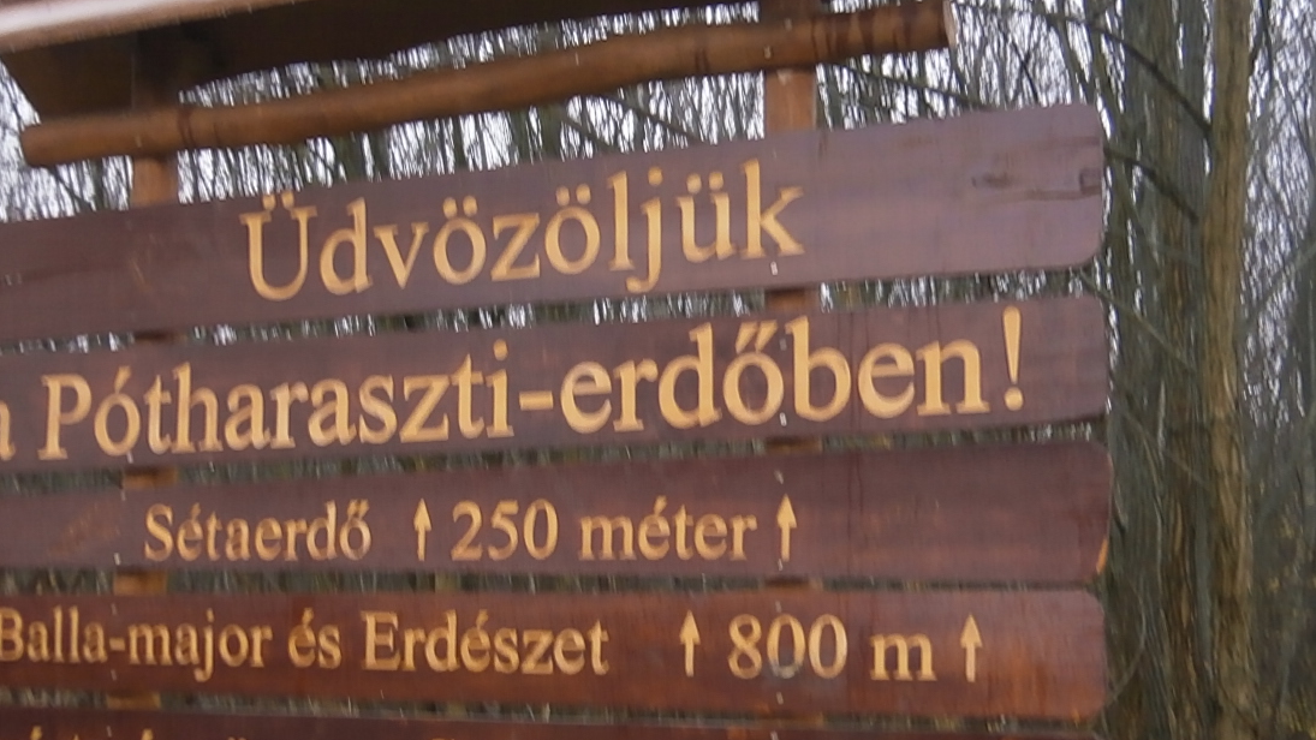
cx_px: 601
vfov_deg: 22.5
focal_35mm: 53
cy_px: 508
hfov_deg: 39.1
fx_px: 1849
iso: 80
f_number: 2.8
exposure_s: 1/40
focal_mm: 4.7
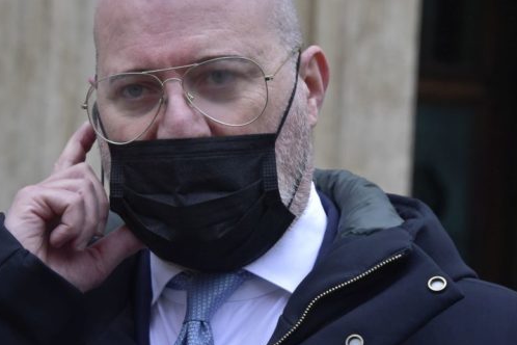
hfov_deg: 7.9
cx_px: 159
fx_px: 3762
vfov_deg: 5.2
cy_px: 148
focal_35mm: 262
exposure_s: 1/500
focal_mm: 170
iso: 4000
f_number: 14
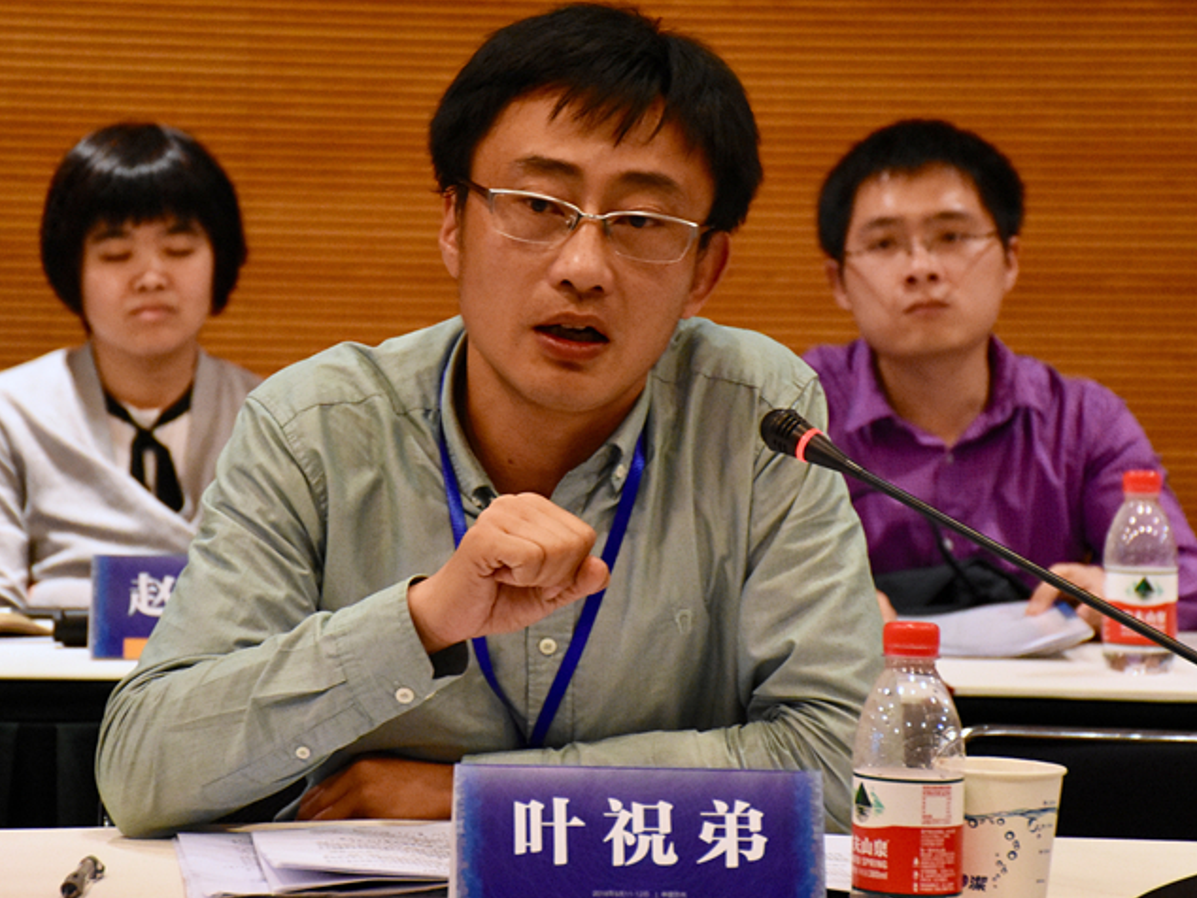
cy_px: 418
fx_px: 5348
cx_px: 500
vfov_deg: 9.6
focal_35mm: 155
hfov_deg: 12.8
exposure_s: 1/80
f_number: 5.6
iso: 5000
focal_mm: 85
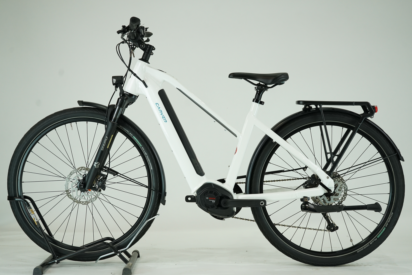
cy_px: 138
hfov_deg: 36.9
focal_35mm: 54
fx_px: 618
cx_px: 206
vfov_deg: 25.1
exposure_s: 1/200
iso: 800
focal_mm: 54
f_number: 5
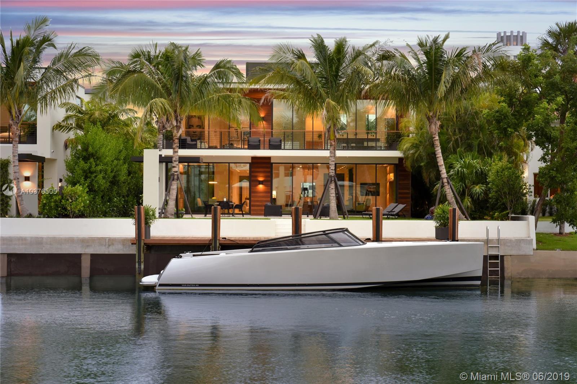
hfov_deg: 28.8
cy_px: 192
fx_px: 1122
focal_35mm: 70
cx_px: 288
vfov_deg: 19.4
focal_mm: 70
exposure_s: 1/8
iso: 640
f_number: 14
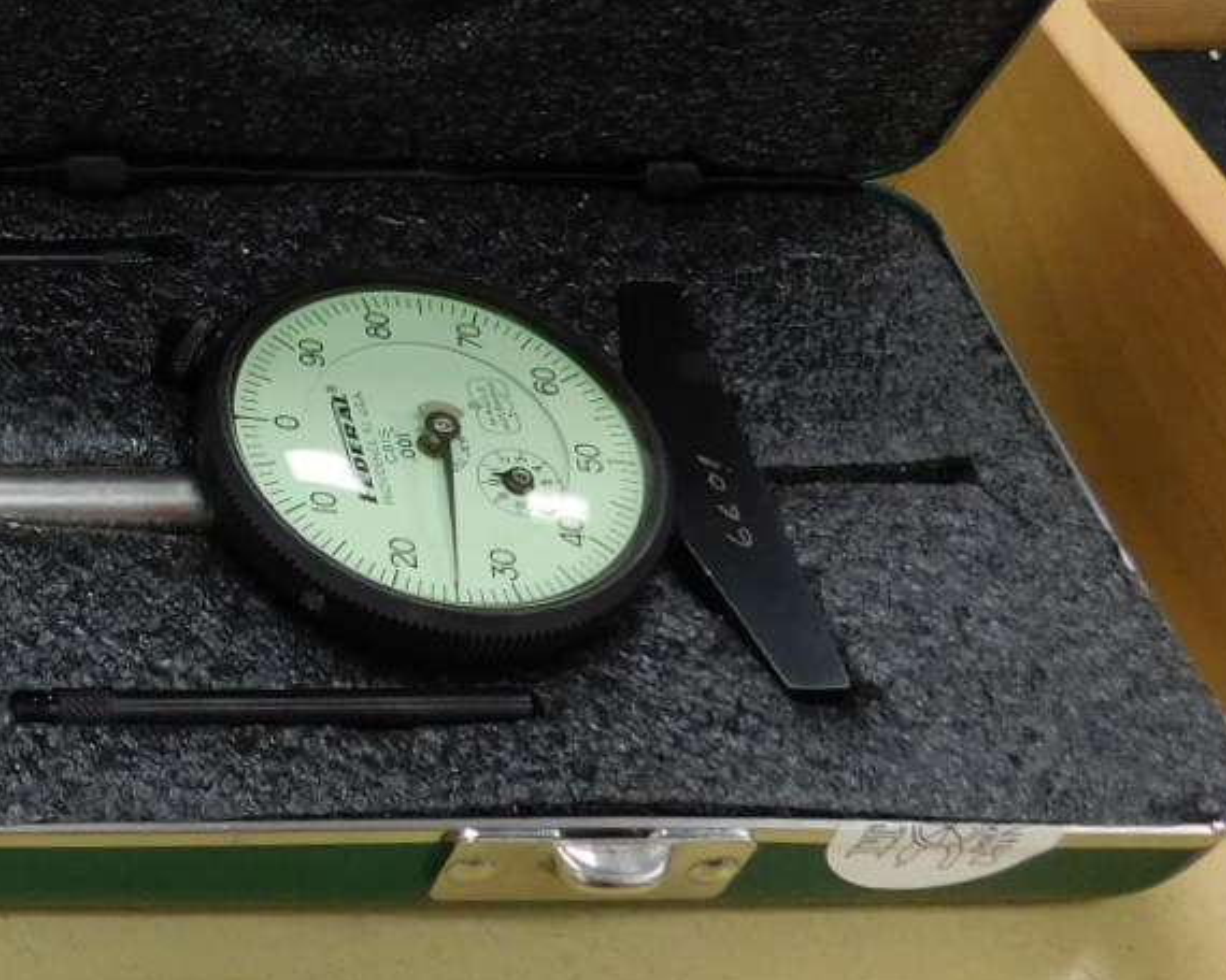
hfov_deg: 25.8
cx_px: -361
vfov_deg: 24.0
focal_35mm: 63
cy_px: 286
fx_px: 2286
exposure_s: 1/30
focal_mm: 4
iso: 140
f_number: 3
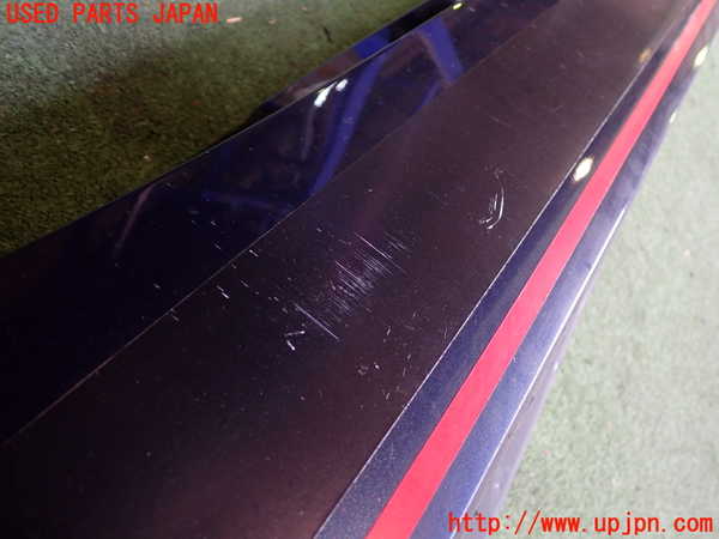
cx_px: 360
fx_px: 623
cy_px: 270
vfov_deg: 46.8
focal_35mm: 30
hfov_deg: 60.0
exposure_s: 1/50
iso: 200
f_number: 2.3
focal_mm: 5.4
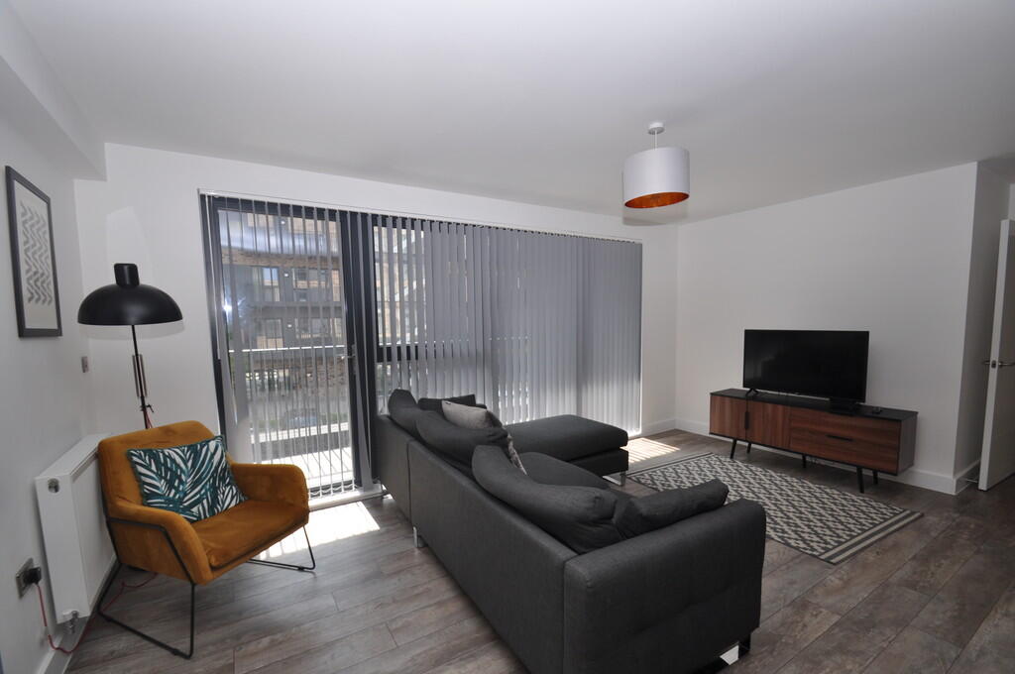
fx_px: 422
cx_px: 508
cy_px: 337
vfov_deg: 77.2
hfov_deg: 100.5
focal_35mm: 15
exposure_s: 1/125
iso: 200
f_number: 5.6
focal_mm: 10
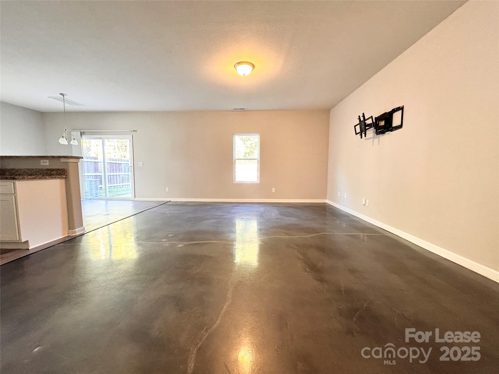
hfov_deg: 102.1
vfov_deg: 85.7
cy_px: 187
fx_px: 202
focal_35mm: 14
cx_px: 250
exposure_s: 1/60
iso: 320
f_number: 2.2
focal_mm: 2.22
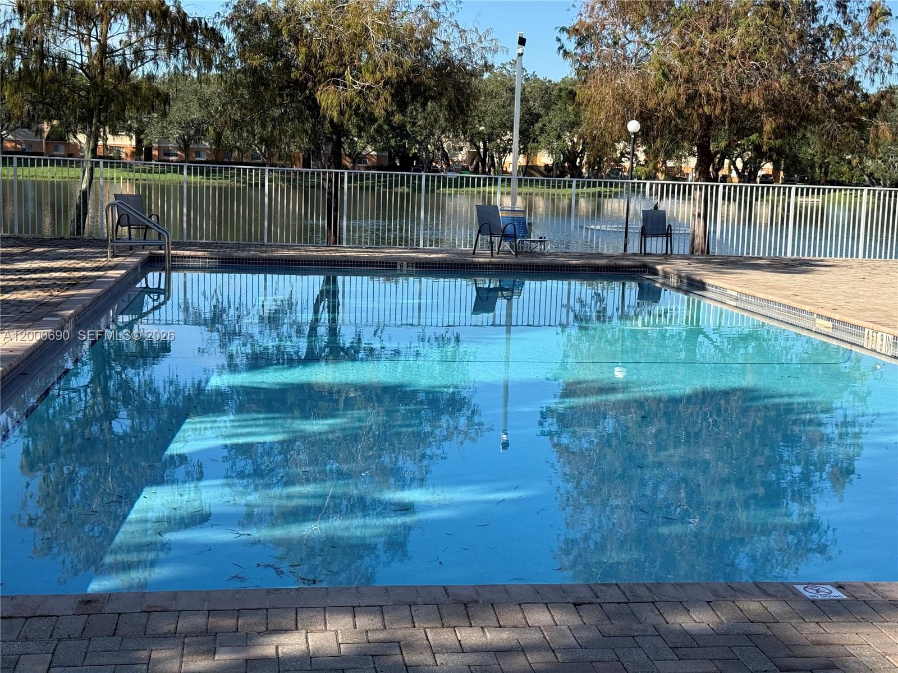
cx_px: 449
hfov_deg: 39.7
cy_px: 336
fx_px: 1245
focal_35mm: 48
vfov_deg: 30.3
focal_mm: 6.76
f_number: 1.78
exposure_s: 1/2273
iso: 64
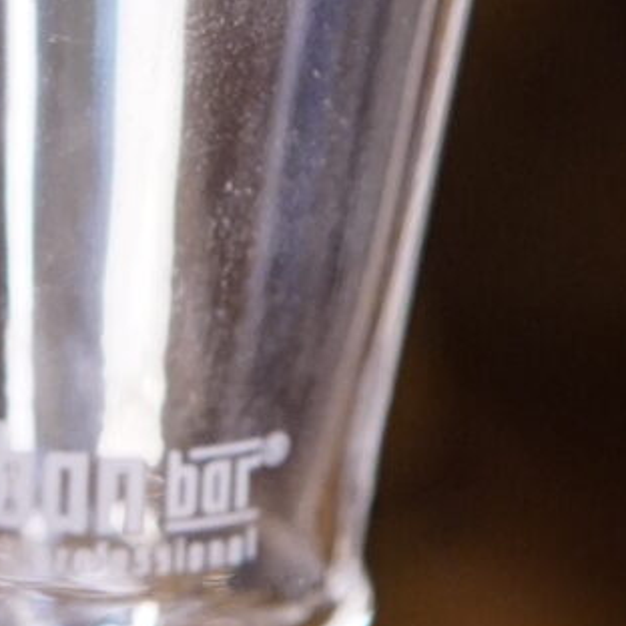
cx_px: -43
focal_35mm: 314
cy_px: 14
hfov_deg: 5.6
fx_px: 6424
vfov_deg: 5.6
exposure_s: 1/160
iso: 1600
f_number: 2.8
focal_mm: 30
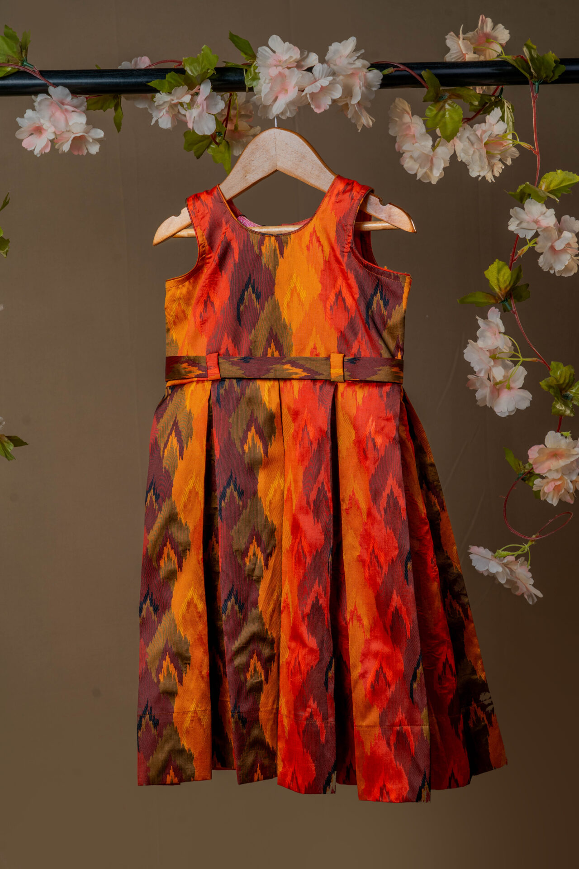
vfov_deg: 31.9
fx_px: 1520
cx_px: 290
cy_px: 434
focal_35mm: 63
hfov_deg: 21.6
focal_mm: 63
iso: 50
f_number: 9
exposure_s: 1/200
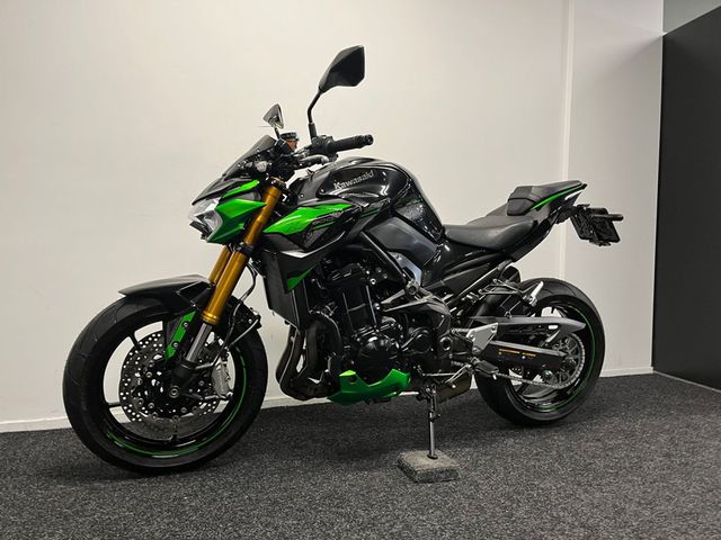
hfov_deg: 67.3
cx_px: 360
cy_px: 270
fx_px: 542
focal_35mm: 26
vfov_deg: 53.1
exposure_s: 1/50
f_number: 1.6
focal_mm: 5.1
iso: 100
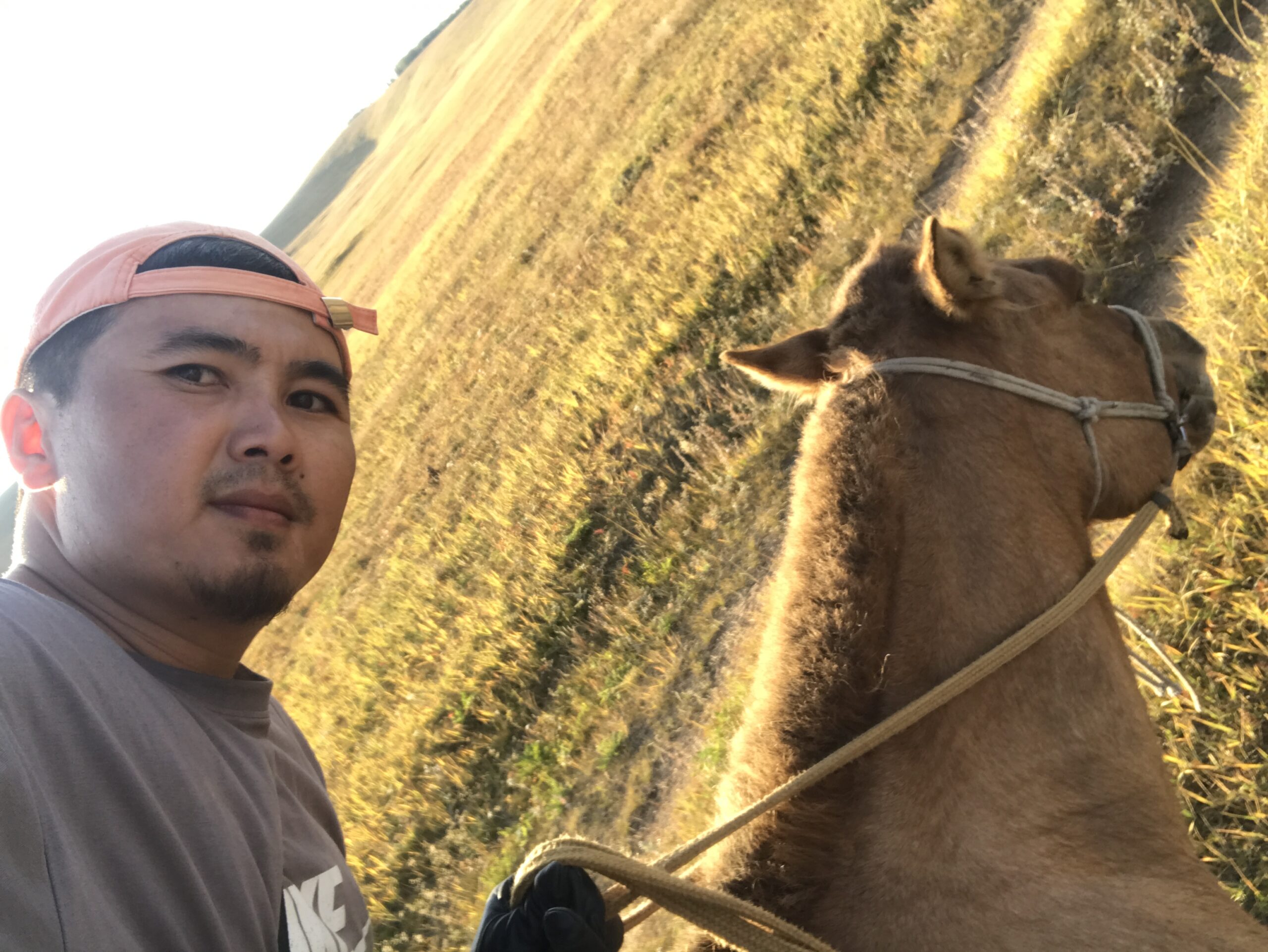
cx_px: 634
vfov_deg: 44.2
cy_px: 476
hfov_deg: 56.8
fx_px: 1173
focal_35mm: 32
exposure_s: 1/152
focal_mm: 2.87
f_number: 2.2
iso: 25
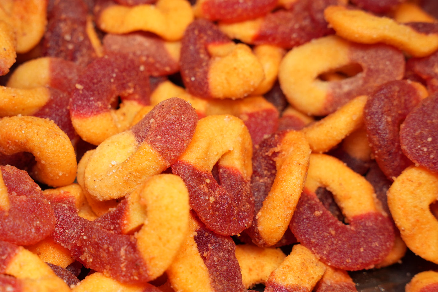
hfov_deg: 20.7
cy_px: 147
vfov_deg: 14.0
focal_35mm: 98
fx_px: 1192
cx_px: 132
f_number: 7.1
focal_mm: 70
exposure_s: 1/160
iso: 800
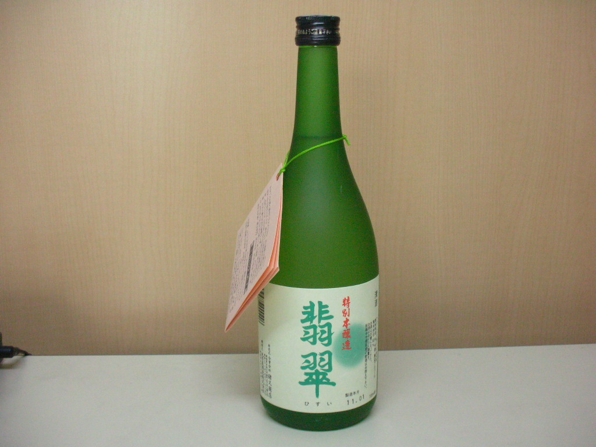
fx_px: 792
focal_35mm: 46
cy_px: 224
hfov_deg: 41.2
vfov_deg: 31.5
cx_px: 298
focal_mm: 7.7
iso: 400
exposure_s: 1/64.2
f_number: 3.5
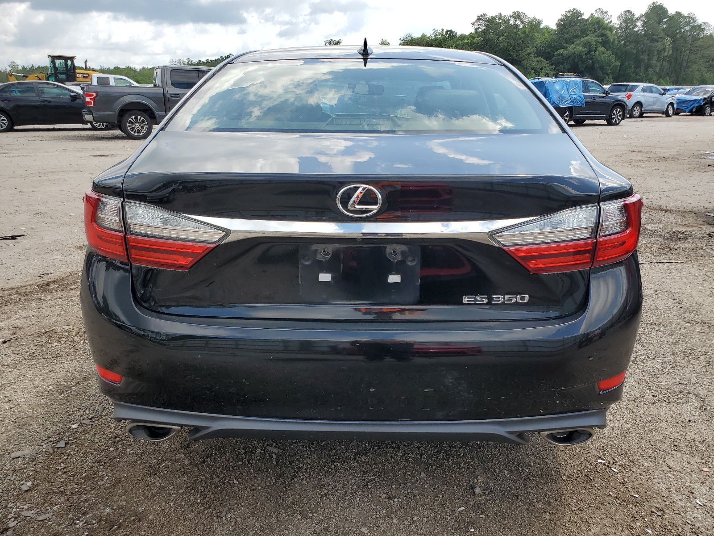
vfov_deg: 53.1
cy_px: 268
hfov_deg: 67.3
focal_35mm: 26
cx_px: 357
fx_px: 536
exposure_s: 1/833
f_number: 1.5
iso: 50
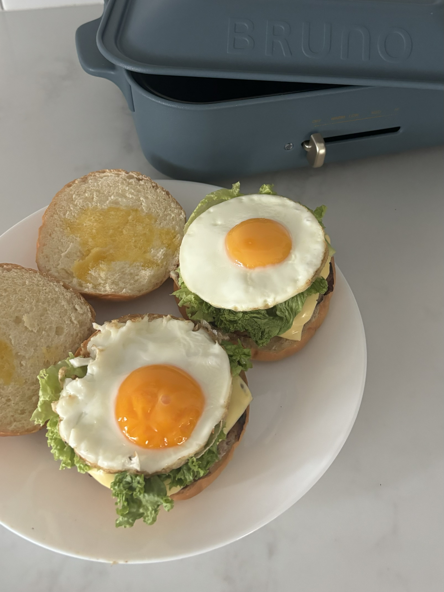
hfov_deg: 53.1
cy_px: 296
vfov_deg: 67.3
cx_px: 222
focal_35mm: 26
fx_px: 445
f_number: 1.6
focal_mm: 5.96
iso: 500
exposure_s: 1/60
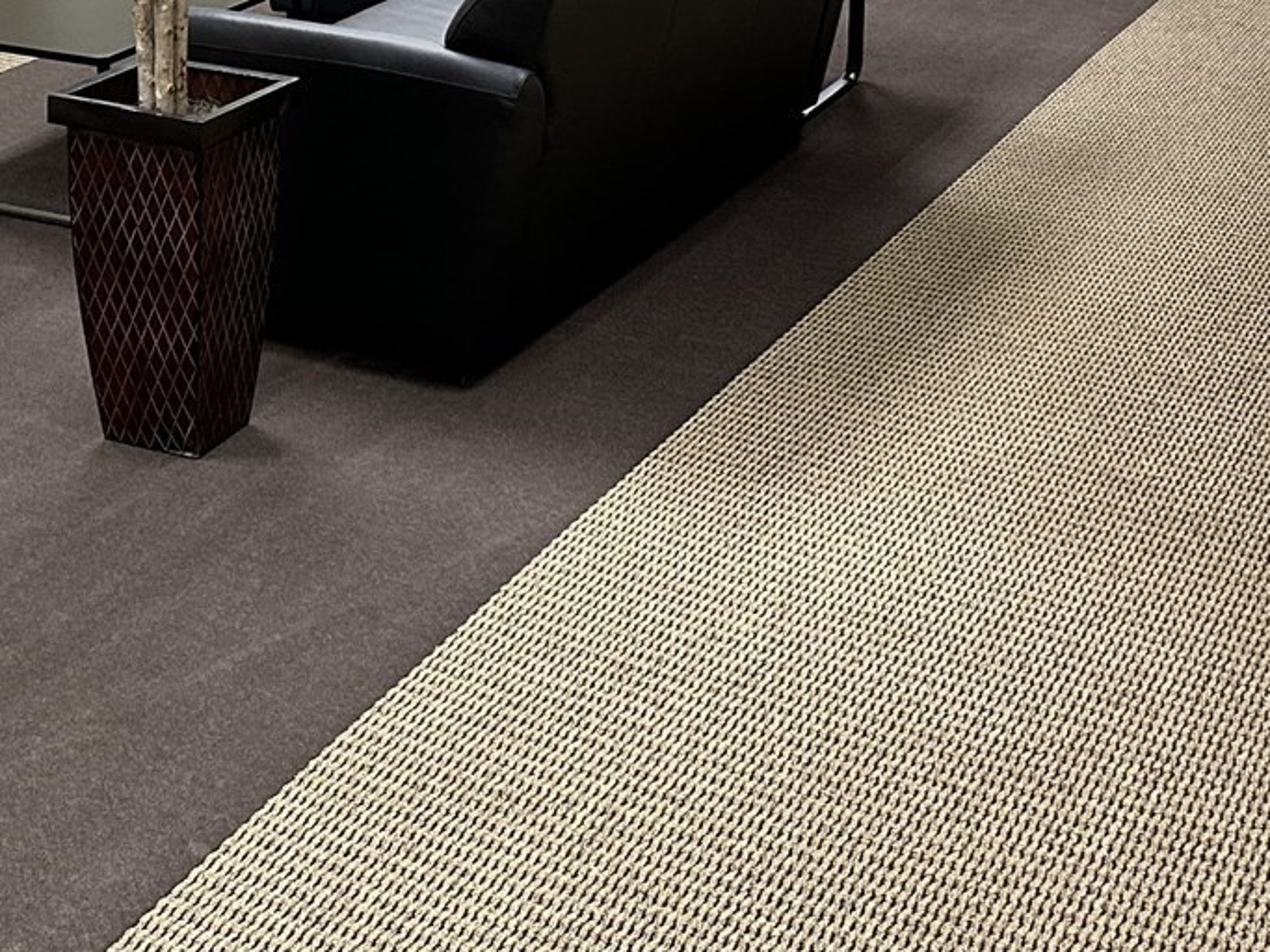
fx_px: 2641
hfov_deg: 26.3
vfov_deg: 19.9
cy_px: 17
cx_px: 179
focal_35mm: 72
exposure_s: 1/60
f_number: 1.78
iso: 200
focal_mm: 6.86
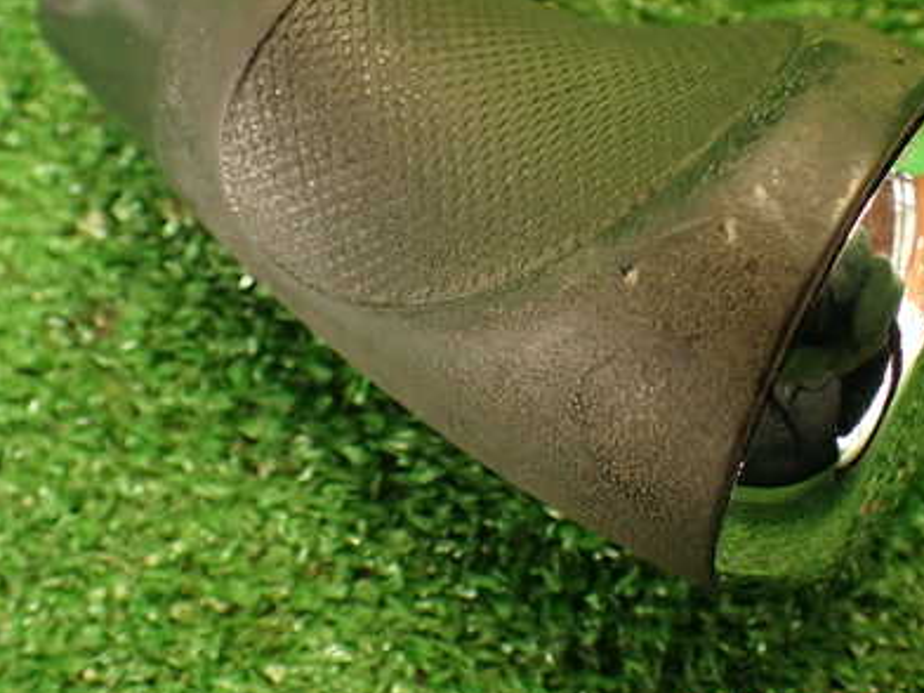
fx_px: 1308
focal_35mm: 49
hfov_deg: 38.9
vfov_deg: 29.4
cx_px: 512
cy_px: 219
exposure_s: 1/30
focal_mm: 5.79
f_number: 2.4
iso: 400
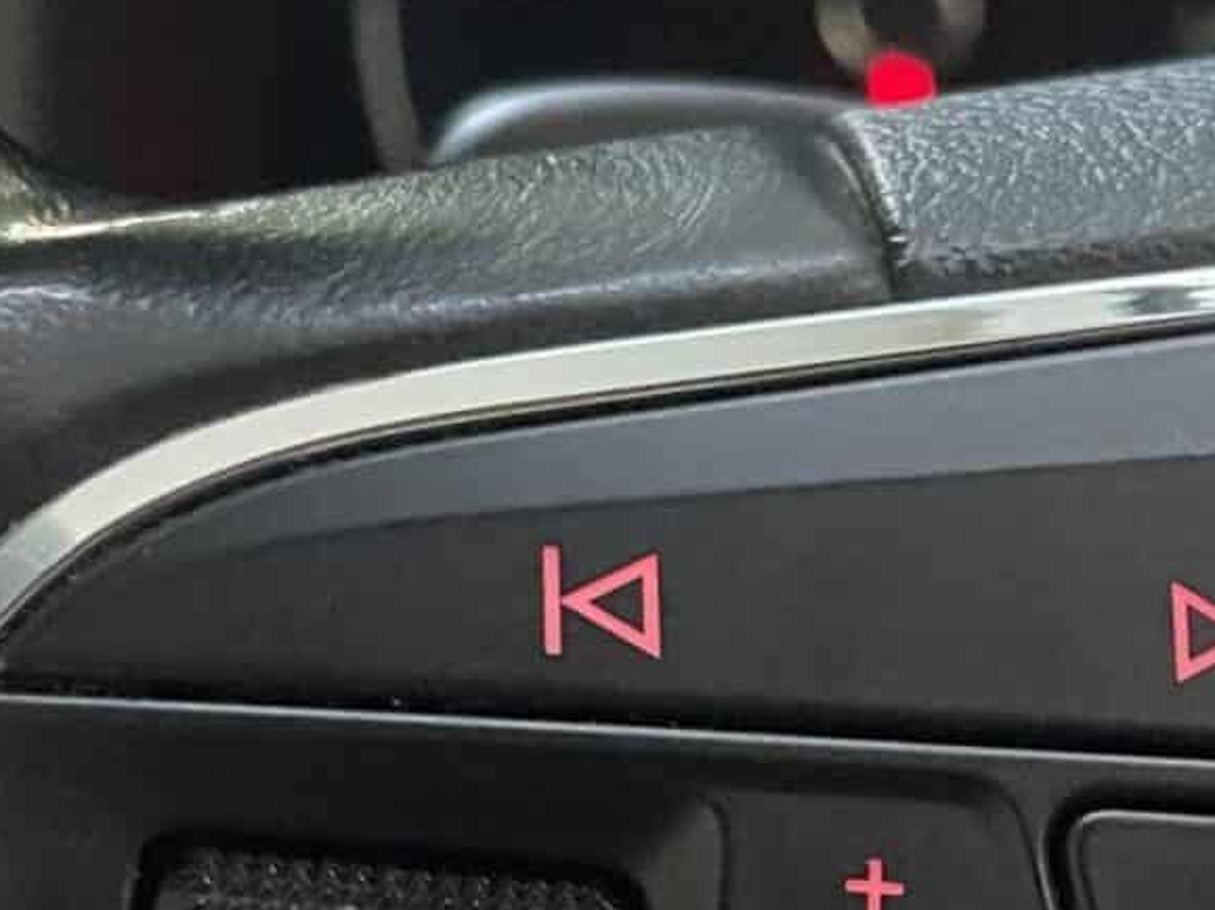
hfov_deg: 20.7
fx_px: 3228
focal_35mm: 92
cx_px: 1200
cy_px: 897
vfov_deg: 15.8
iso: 500
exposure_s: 1/59
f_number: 1.6
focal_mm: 4.2
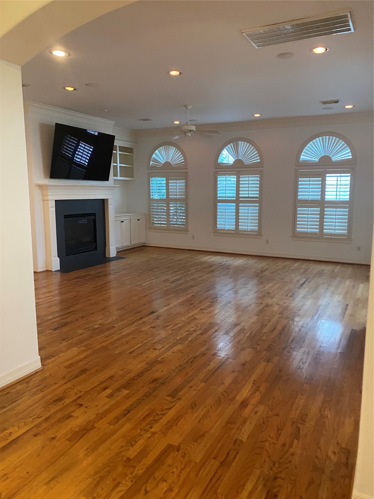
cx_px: 187
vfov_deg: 67.3
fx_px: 375
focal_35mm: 26
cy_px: 250
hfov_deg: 53.1
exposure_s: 1/60
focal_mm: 4.25
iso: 320
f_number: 1.8
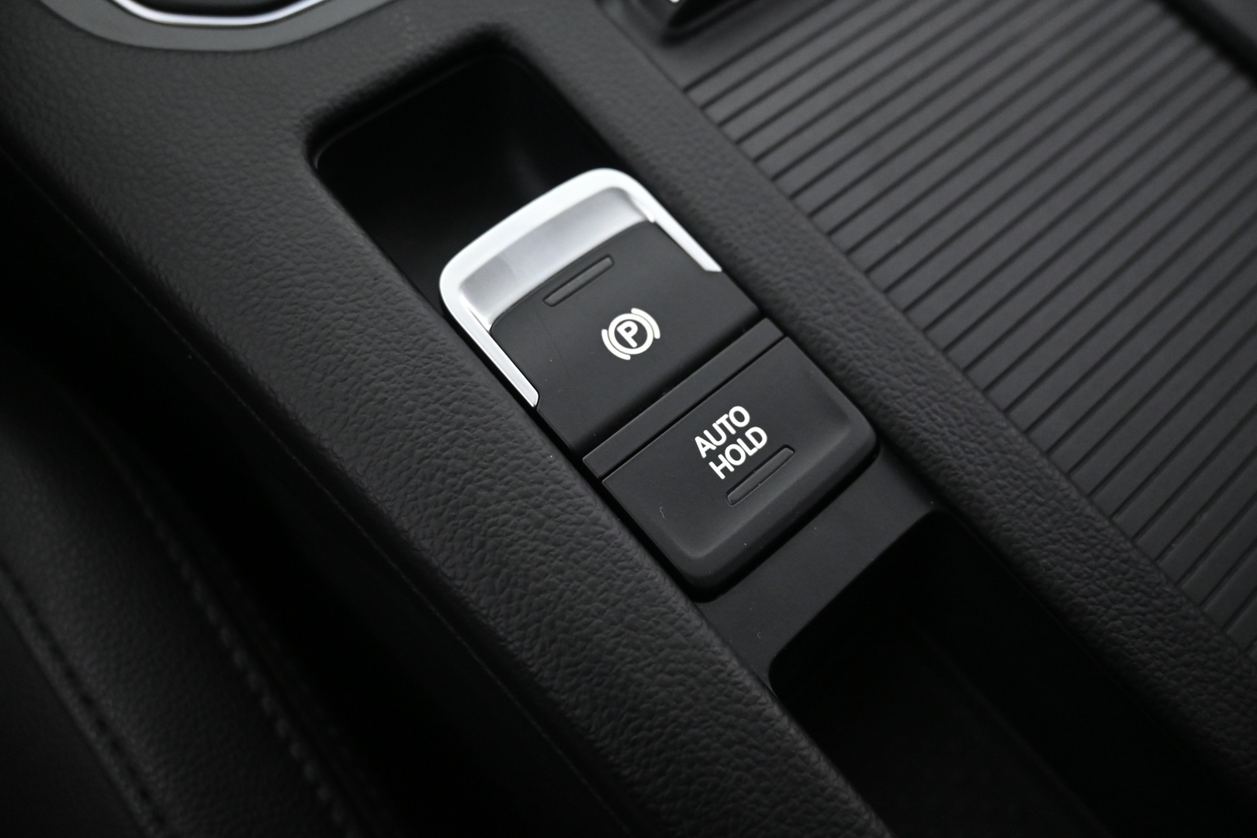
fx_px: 1074
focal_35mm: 31
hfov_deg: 60.7
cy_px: 419
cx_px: 628
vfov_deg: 42.6
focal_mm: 20.5
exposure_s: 1/30
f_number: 3.8
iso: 2500
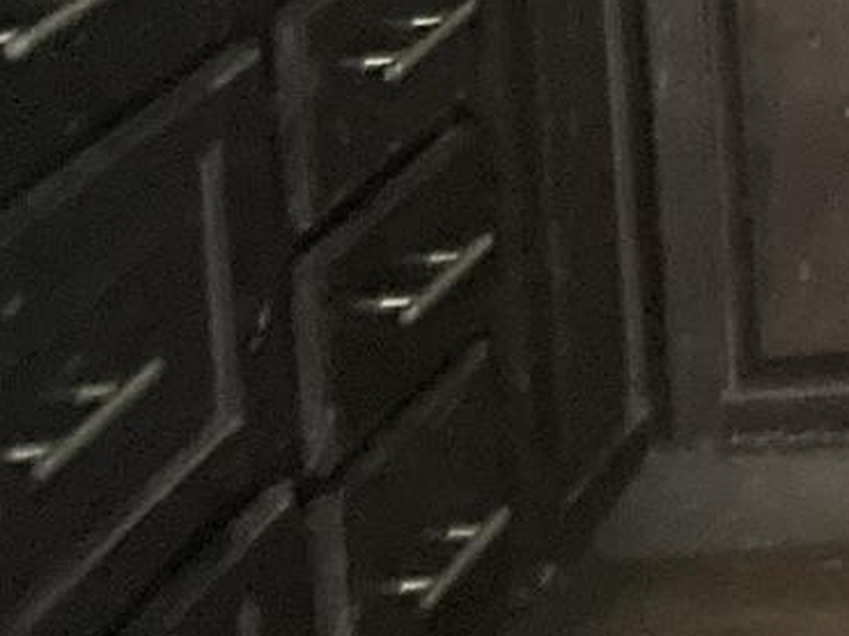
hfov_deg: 11.3
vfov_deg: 9.4
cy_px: -746
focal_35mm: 144
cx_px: 2090
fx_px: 3529
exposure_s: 1/8
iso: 640
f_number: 1.6
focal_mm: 4.2
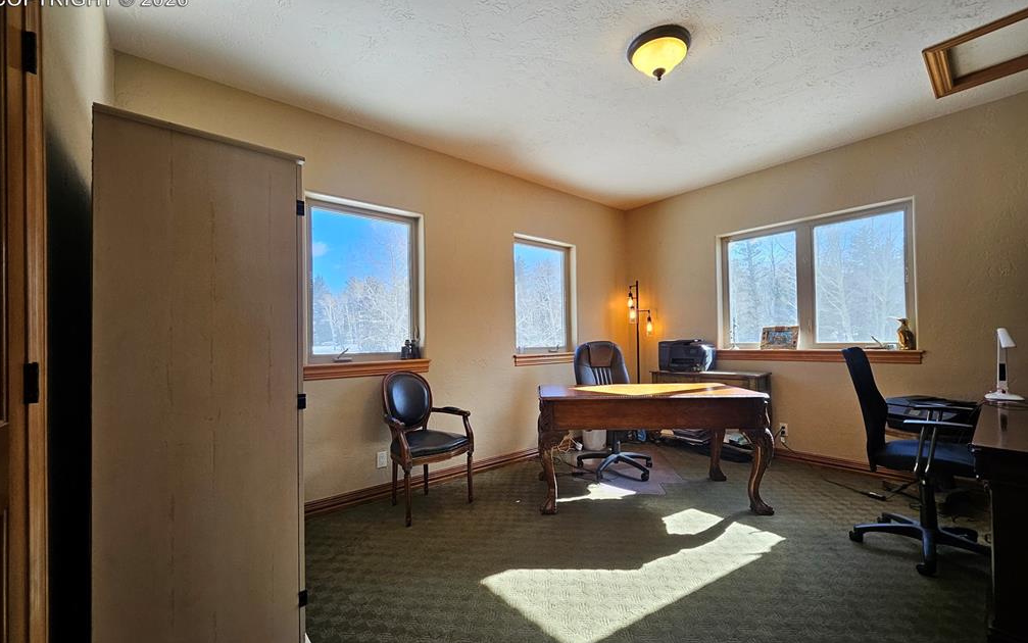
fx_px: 392
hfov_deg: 105.3
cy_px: 341
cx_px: 510
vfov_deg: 78.6
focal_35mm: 14
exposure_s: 1/60
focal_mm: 1.7
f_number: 2.2
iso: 50
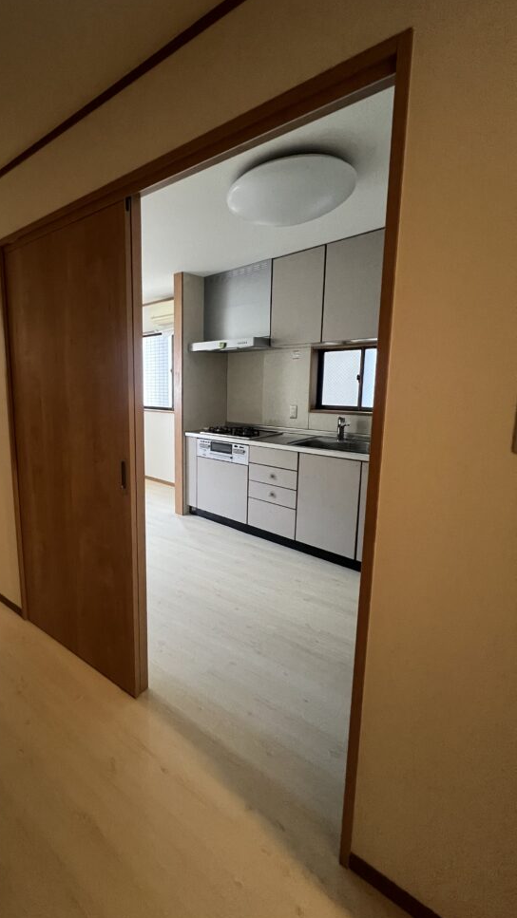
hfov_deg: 67.6
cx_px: 153
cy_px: 444
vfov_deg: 103.0
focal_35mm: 15
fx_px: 366
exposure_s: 1/50
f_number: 1.8
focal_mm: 1.57
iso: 500
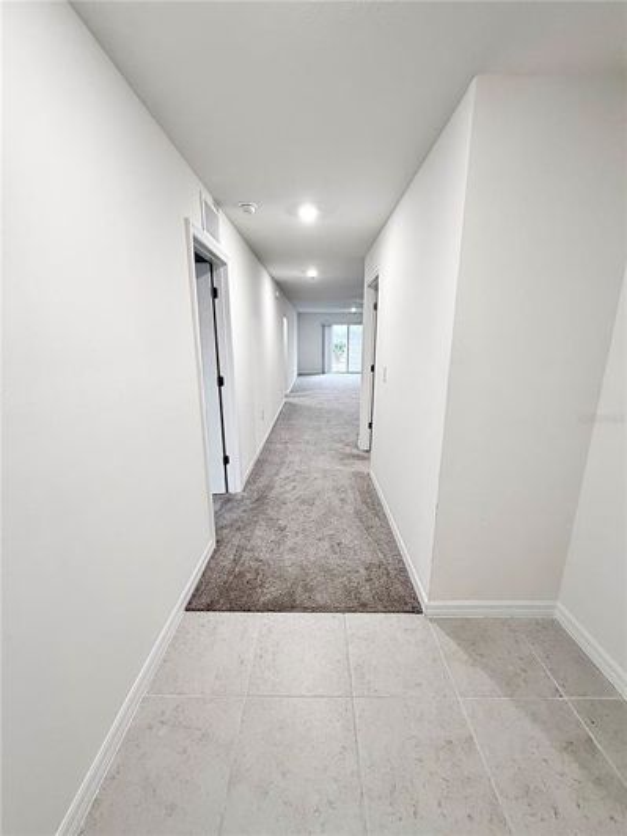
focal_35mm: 14
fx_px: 338
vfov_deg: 102.1
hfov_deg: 85.7
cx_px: 314
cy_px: 418
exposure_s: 1/120
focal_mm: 2.22
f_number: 2.2
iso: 250
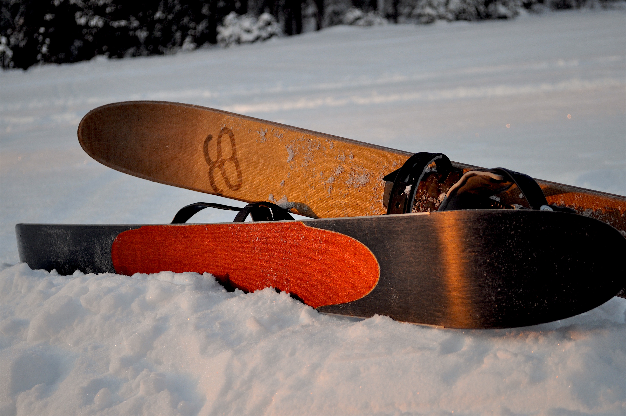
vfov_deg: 18.9
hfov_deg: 28.1
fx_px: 1250
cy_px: 208
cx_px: 313
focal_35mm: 72
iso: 400
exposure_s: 1/125
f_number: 5.6
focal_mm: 48
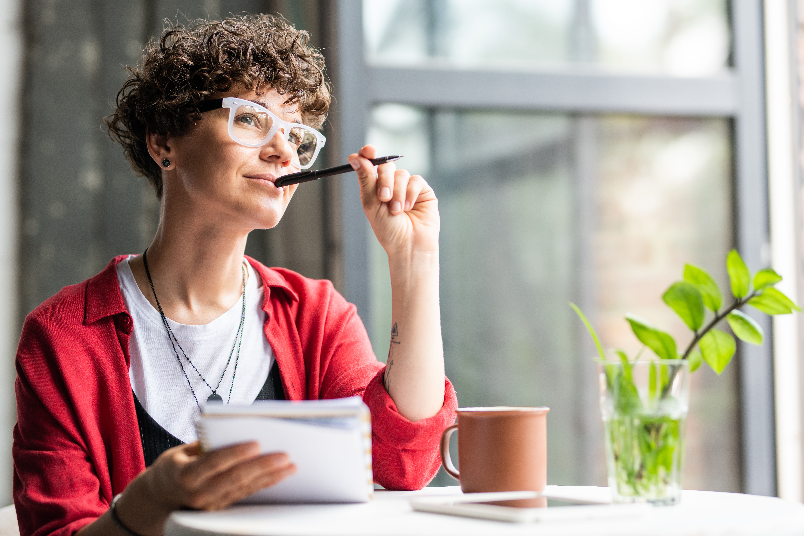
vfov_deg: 16.1
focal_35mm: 85
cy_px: 268
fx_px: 1898
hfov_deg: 23.9
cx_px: 402
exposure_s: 1/160
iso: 200
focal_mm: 85
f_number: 2
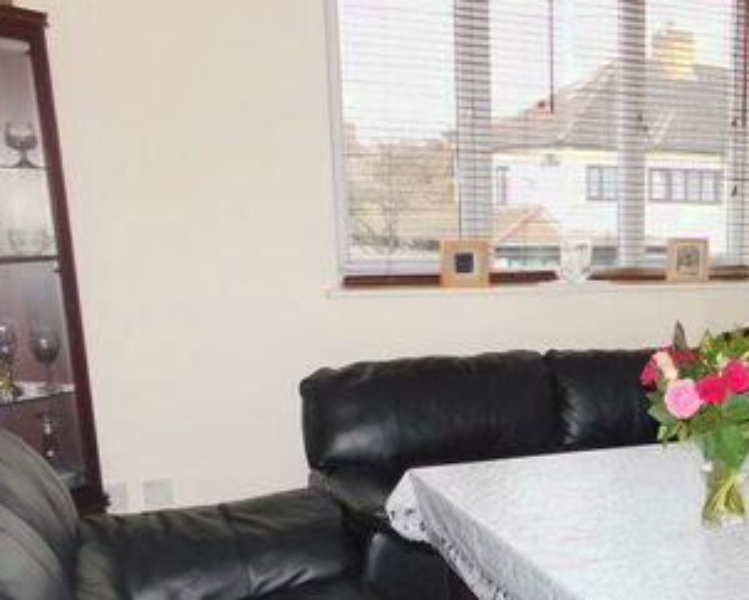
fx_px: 1153
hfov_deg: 32.4
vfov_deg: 28.6
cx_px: 791
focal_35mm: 52
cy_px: 475
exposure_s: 1/30
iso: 220
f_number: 3
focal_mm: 4
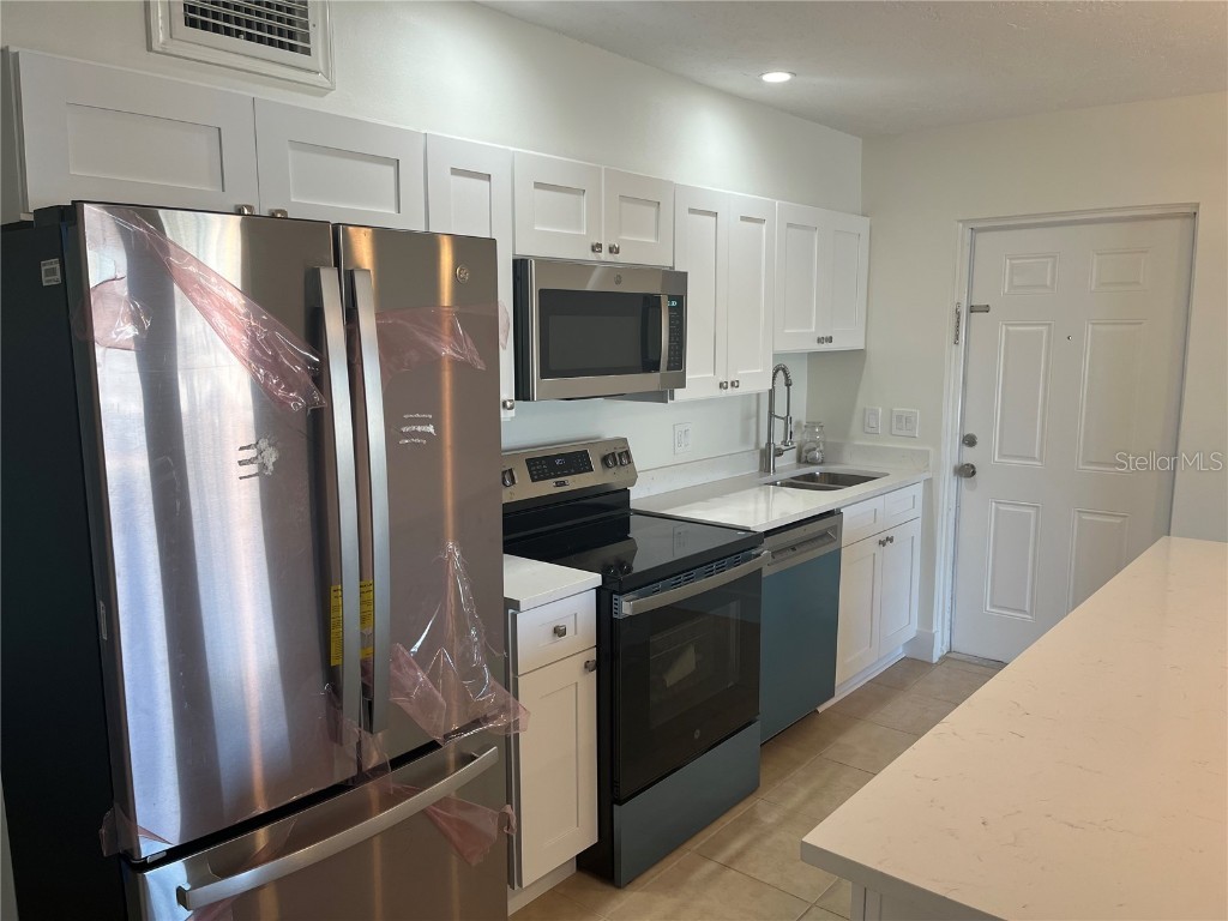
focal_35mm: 26
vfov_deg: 53.1
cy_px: 460
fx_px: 922
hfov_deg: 67.3
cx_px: 614
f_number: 1.6
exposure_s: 1/120
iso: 80
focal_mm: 5.1
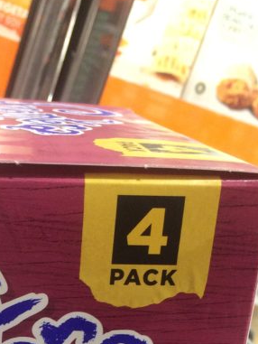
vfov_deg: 22.6
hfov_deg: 18.4
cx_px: -8
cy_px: 434
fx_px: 775
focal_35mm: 78
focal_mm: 4.15
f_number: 2.2
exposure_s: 1/30
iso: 100
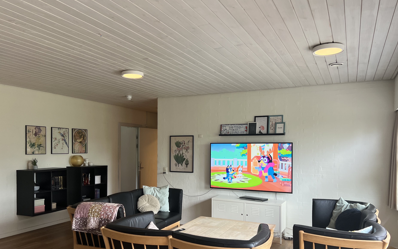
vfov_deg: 41.7
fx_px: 325
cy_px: 147
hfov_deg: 62.9
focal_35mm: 30
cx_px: 192
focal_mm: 5.7
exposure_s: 1/121
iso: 100
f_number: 1.5
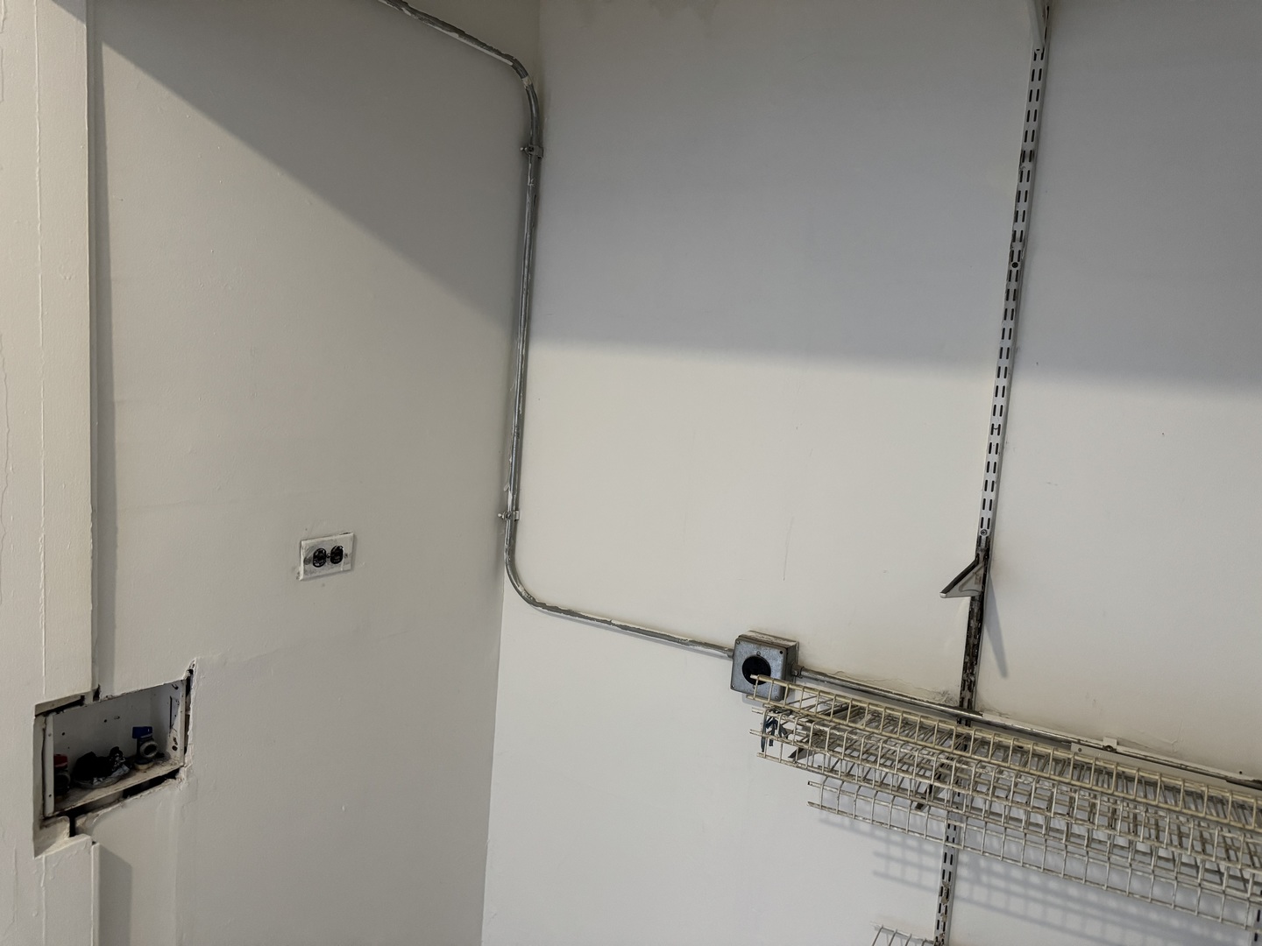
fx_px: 875
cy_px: 473
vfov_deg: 56.8
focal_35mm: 24
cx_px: 631
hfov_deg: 71.6
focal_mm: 6.76
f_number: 1.78
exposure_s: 1/60
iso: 500
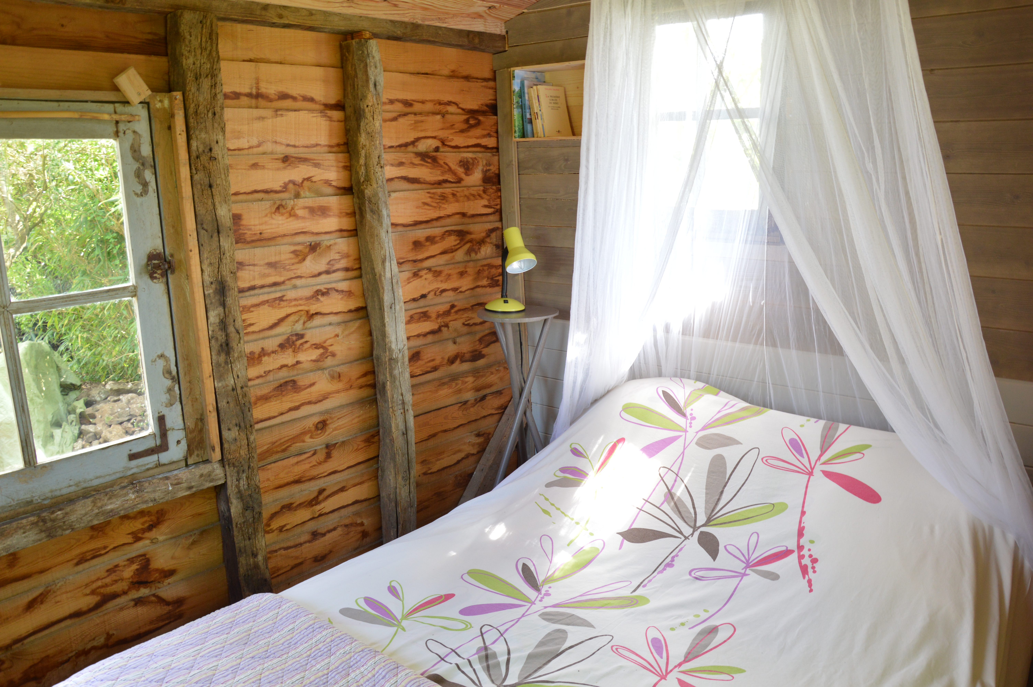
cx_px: 516
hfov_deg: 67.4
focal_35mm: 27
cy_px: 344
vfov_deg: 47.8
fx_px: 774
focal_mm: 18
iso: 400
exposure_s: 1/25
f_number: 6.3
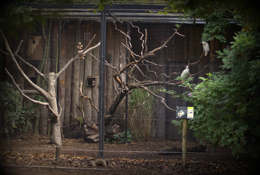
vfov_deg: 16.6
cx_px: 130
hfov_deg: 24.6
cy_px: 88
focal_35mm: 82
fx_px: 597
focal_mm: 55
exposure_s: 1/100
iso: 160
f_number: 4
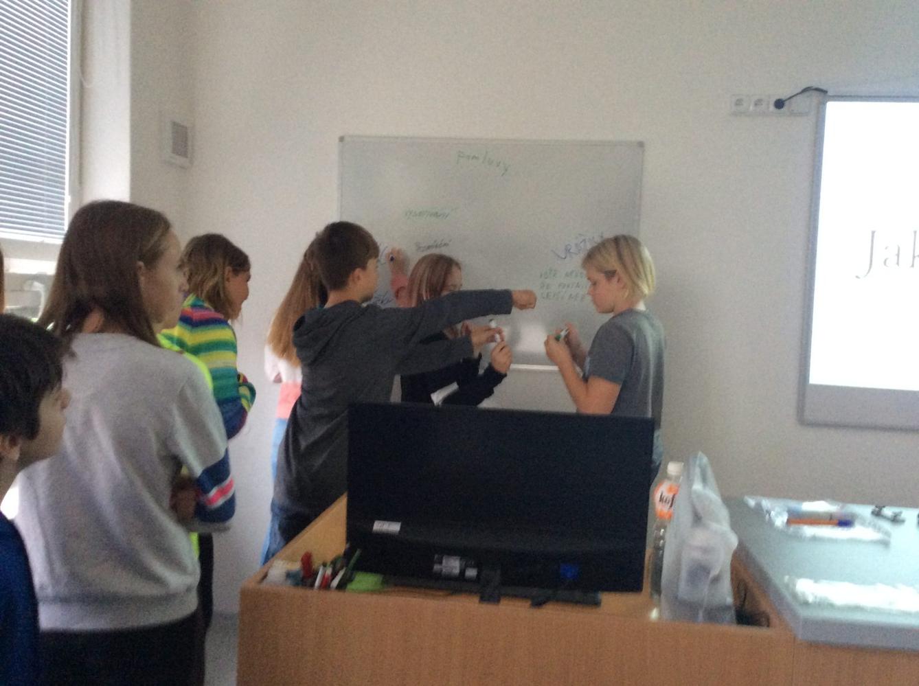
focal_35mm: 32
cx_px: 460
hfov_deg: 56.9
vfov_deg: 44.0
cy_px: 343
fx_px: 848
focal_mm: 3.3
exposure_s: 1/25
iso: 200
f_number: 2.4
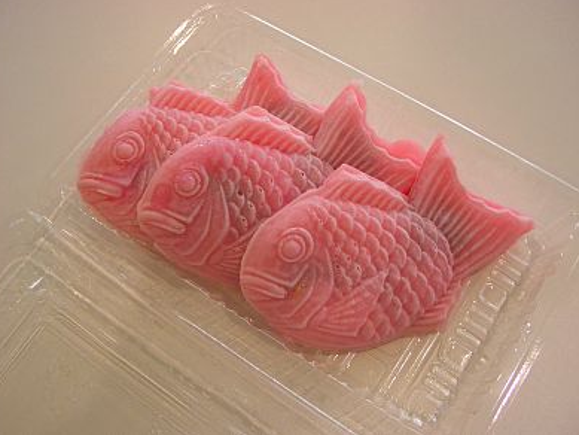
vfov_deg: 39.7
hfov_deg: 51.3
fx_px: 602
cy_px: 215
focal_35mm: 36
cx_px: 283
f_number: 2.6
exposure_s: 1/125
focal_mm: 5.8
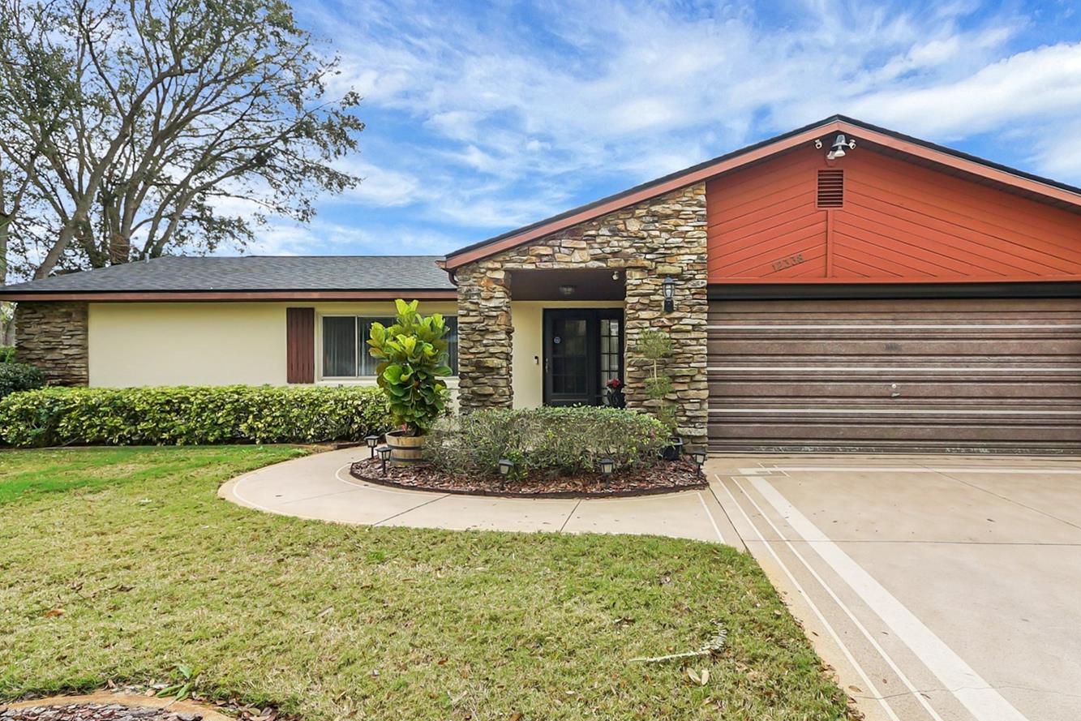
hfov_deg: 89.1
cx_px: 636
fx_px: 541
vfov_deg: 67.4
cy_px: 355
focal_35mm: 18
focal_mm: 10
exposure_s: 1/320
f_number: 7.1
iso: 160
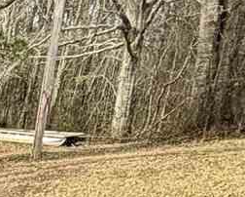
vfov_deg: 11.3
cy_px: 373
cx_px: -331
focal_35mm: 125
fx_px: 907
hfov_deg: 12.4
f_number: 2.2
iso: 50
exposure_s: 1/395
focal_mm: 2.22
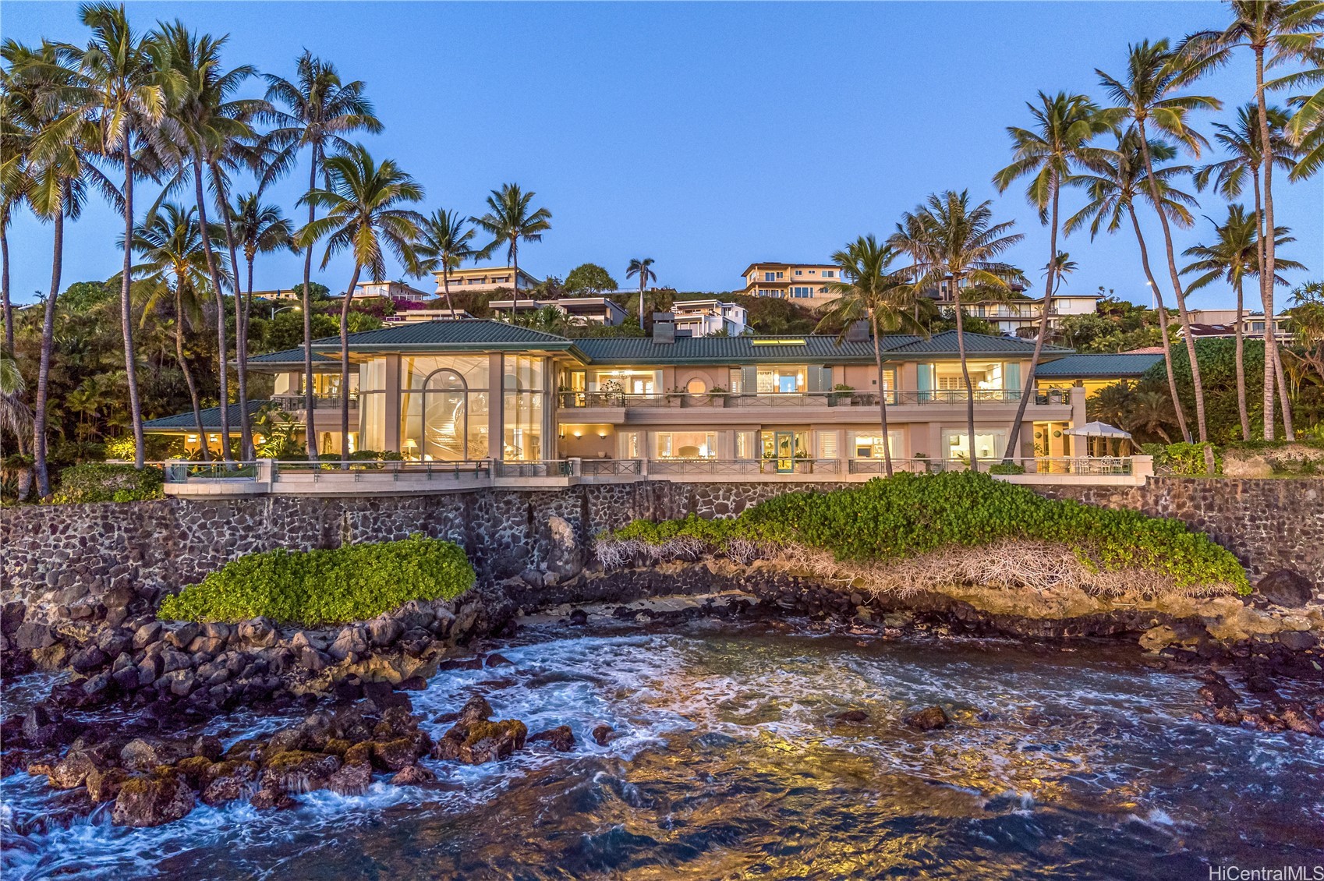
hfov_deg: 73.8
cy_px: 440
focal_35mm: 24
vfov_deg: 53.1
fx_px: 882
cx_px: 662
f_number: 2.8
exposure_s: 1/80
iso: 1600
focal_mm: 16
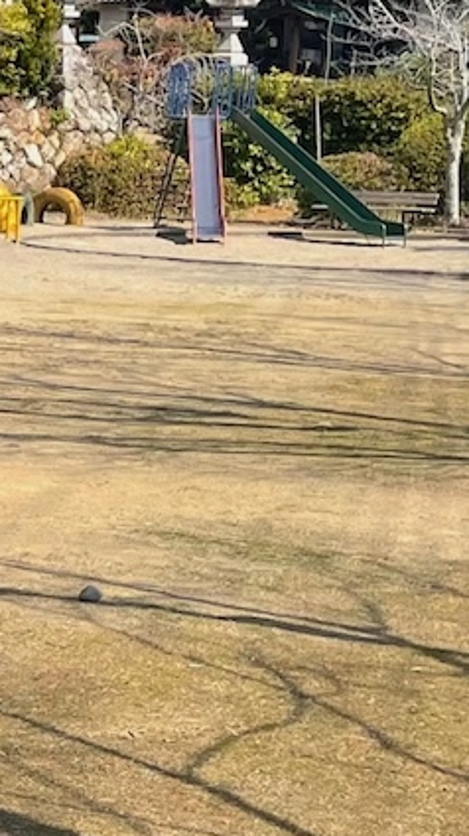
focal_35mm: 107
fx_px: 2369
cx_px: -798
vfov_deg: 20.0
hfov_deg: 9.5
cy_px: 418
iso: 32
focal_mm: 4.2
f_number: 1.6
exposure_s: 1/4132
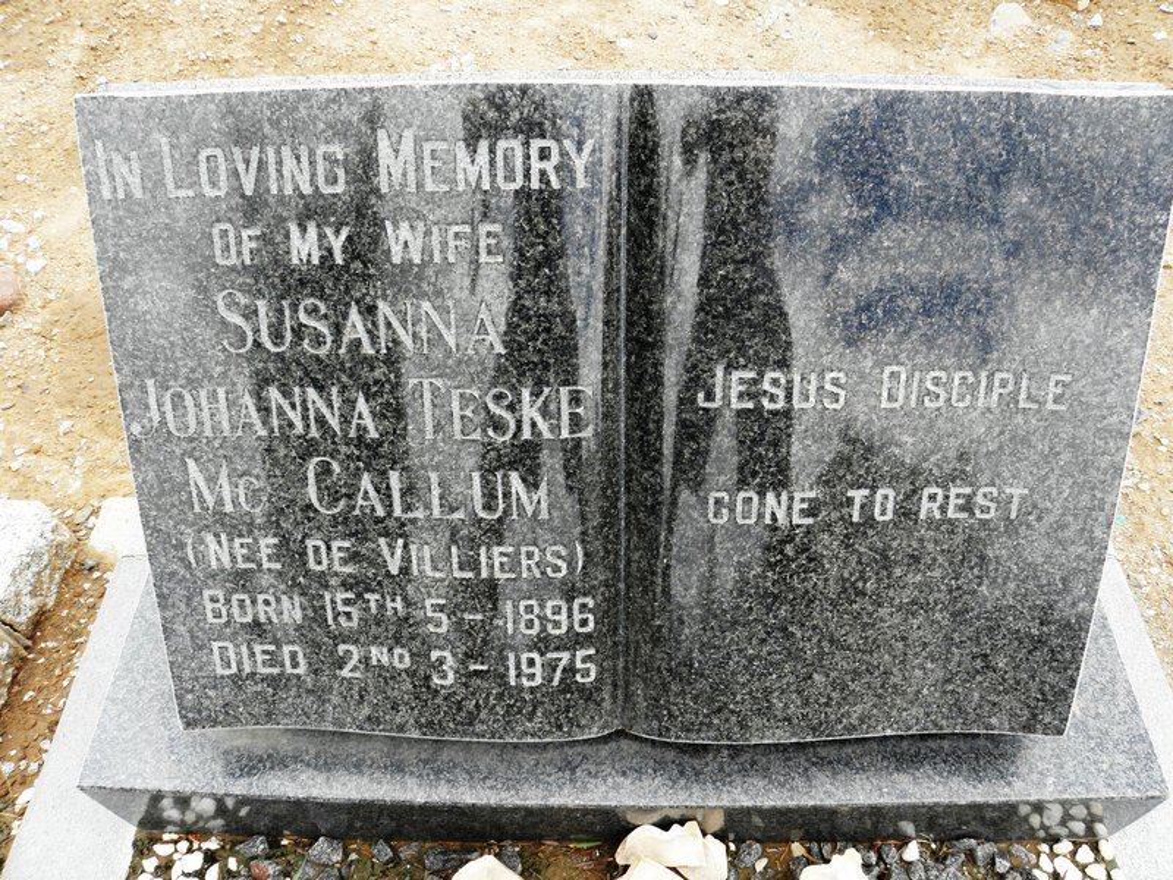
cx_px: 586
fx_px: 881
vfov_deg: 53.1
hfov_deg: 67.3
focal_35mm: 26
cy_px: 440
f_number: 5.6
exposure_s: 1/80
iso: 64
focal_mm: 4.6
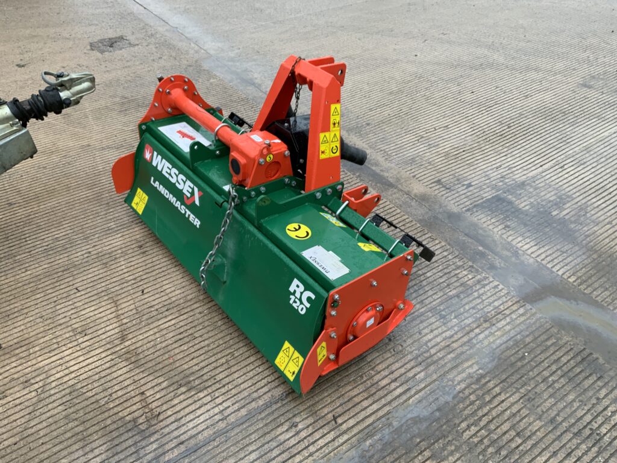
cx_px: 308
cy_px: 232
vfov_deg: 48.2
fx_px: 517
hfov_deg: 61.7
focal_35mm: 29
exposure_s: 1/122
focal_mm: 3
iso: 40
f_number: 1.8
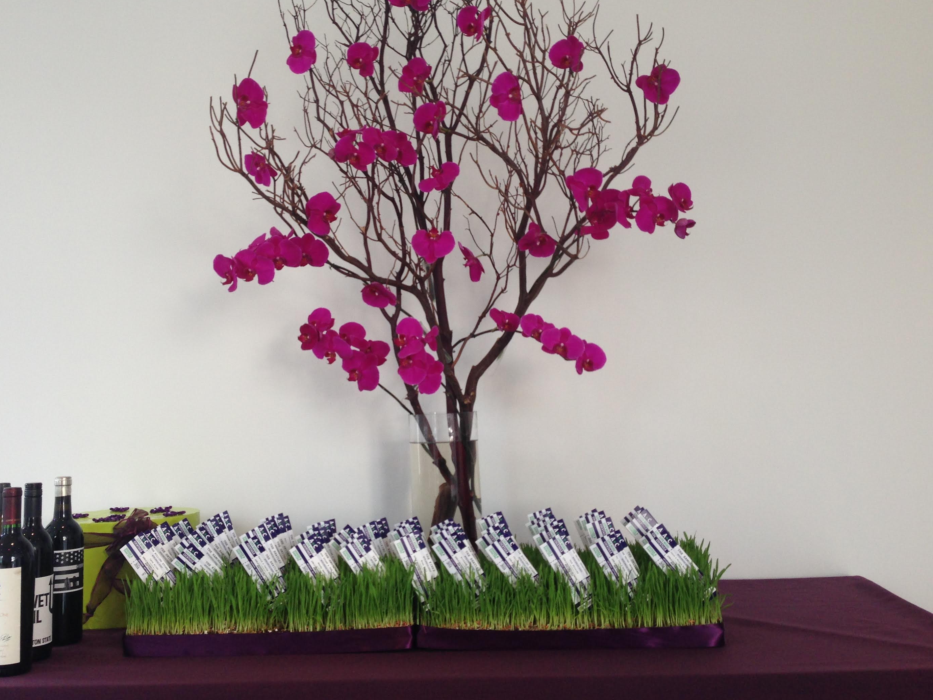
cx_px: 414
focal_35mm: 39
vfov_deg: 36.7
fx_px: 1051
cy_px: 291
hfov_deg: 47.8
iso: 50
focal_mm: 4.12
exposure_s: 1/30
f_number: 2.4
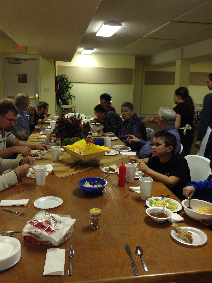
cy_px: 142
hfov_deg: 40.7
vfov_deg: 52.6
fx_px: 286
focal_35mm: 35
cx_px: 106
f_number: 2.4
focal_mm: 4.28
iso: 50
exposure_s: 1/25
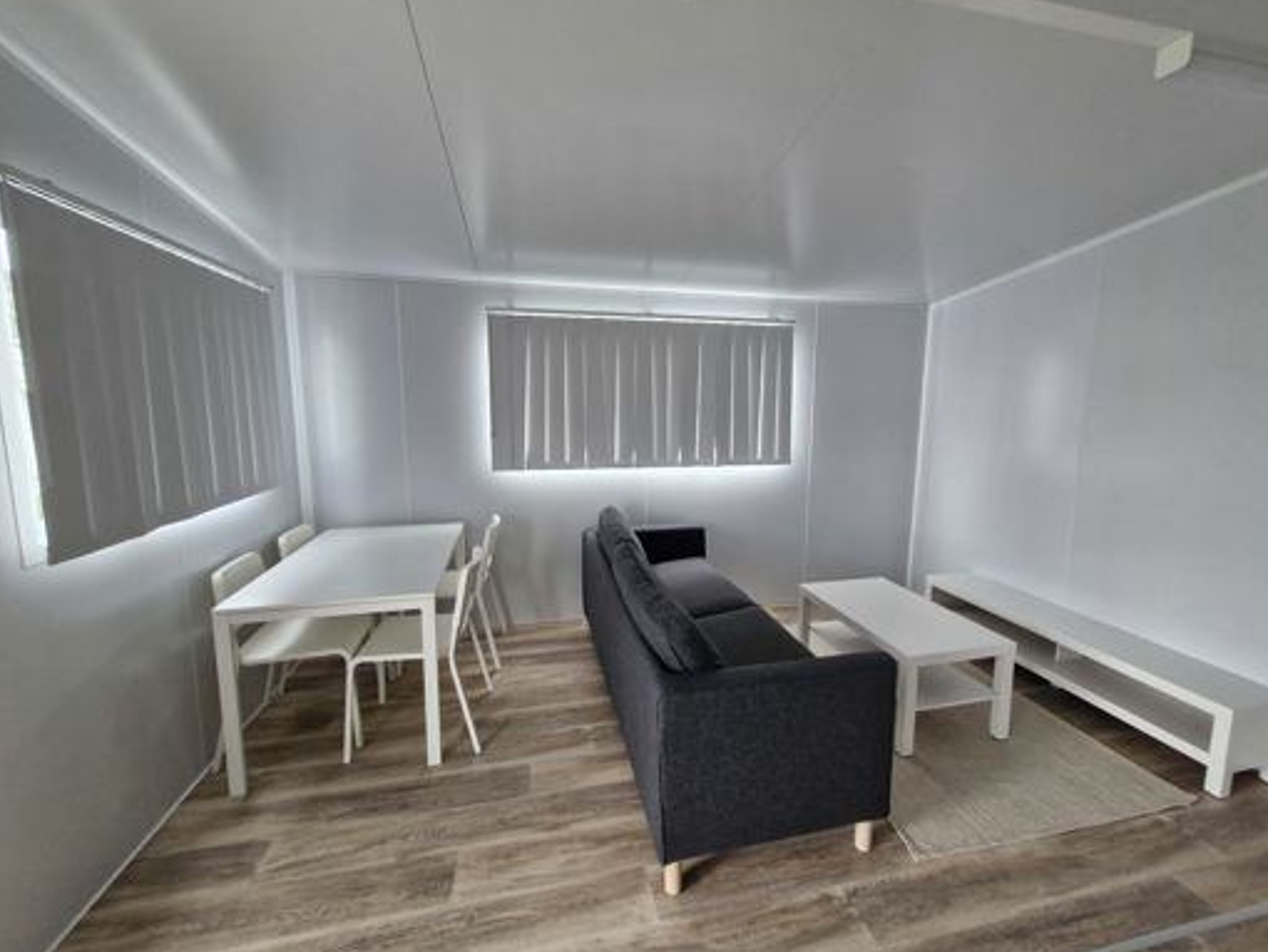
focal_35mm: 14
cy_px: 480
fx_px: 513
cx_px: 664
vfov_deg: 85.7
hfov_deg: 102.0
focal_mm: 1.74
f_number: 2.2
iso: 160
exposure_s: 1/50
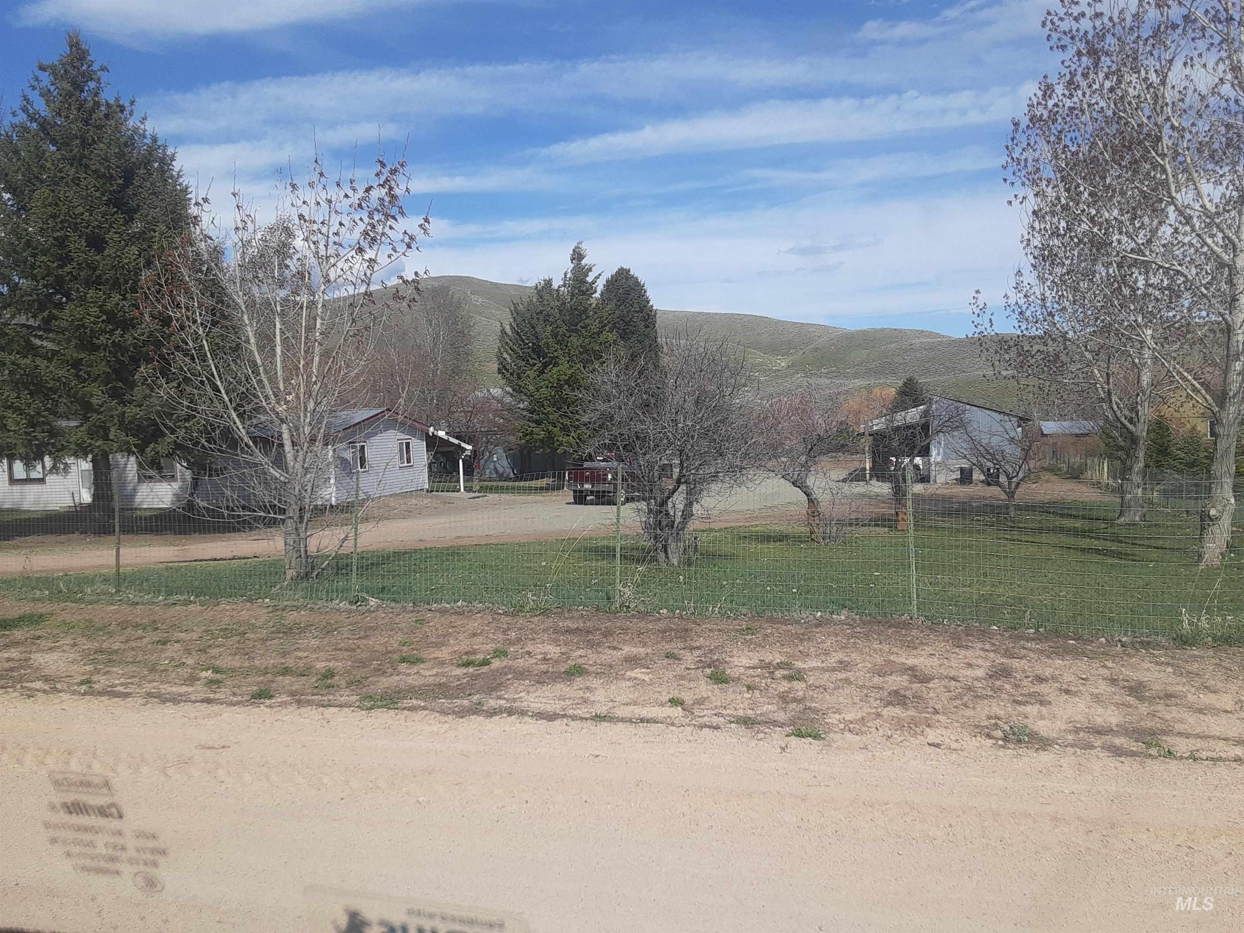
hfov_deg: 65.3
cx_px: 622
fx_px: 970
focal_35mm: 27
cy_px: 466
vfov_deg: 51.4
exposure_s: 1/1709
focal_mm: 2.91
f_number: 1.9
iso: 40
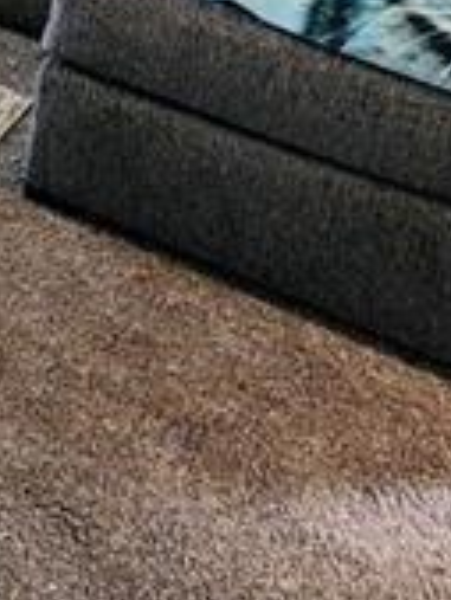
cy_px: -213
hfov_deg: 18.2
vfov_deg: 26.7
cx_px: -415
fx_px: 1024
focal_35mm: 59
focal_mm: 2.2
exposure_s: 1/24
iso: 640
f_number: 2.2
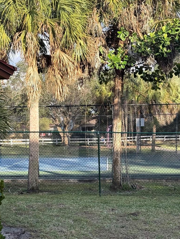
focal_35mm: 72
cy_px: 163
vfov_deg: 26.8
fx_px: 499
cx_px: 74
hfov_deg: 20.4
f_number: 1.78
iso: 64
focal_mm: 6.76
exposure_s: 1/786
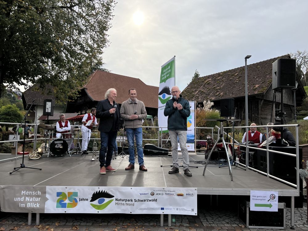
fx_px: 231
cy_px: 116
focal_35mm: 26
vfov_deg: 53.1
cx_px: 154
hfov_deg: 67.3
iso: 50
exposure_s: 1/8000
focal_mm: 5.7
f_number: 1.5
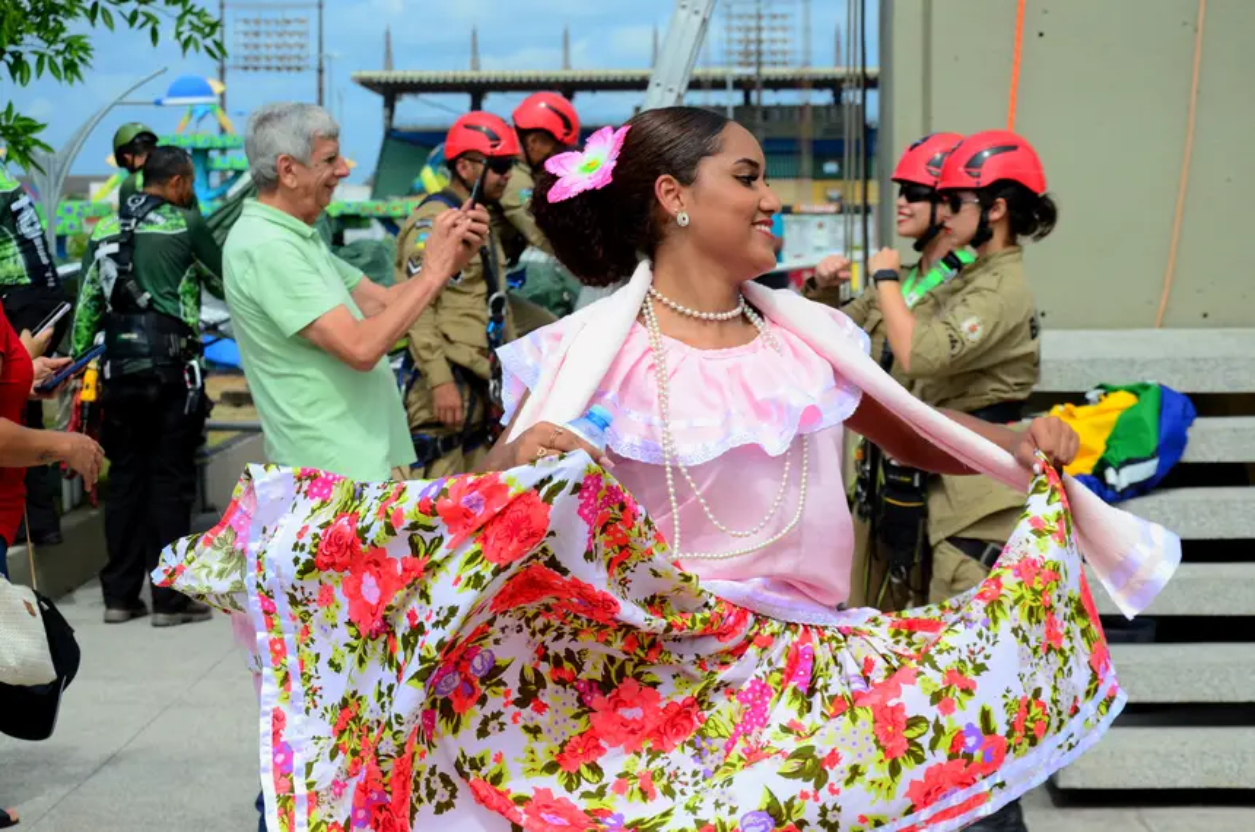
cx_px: 628
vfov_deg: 17.4
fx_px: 2714
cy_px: 416
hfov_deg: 26.0
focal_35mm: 78
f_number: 5
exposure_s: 1/3200
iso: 1000
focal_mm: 52
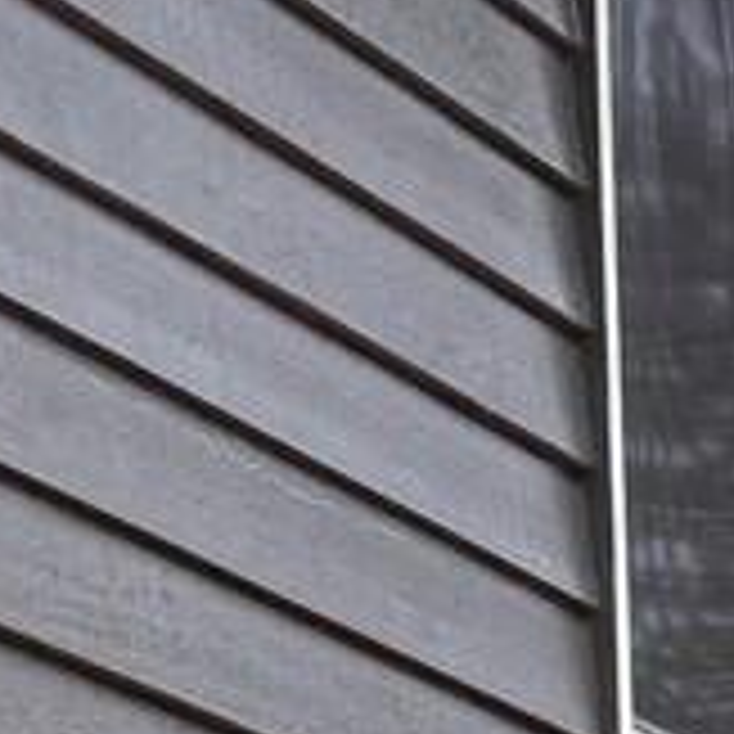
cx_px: 3265
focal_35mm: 208
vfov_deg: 7.2
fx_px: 4990
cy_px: 2378
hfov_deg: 6.3
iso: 100
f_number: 1.78
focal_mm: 6.76
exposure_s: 1/379
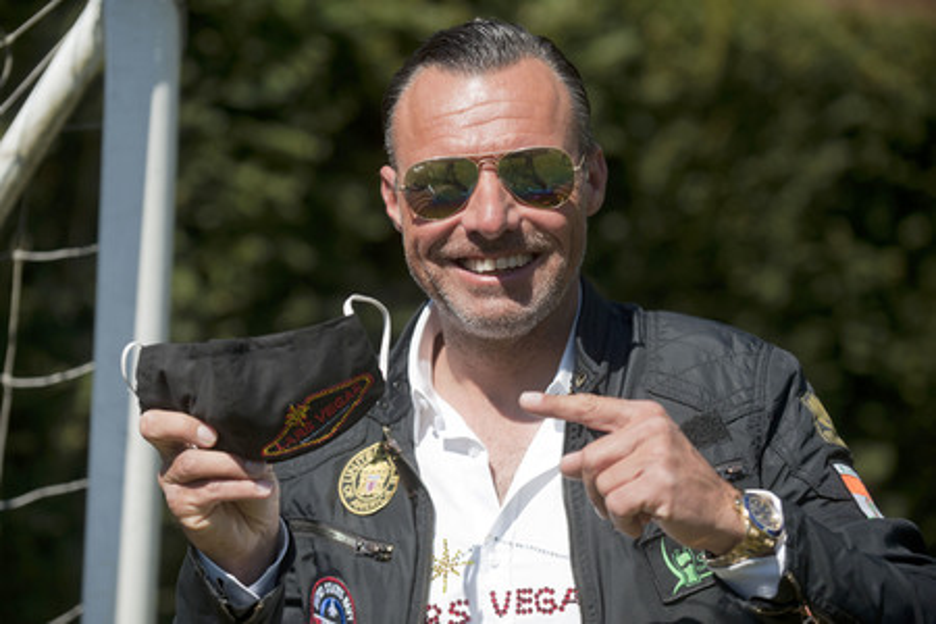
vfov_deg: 11.8
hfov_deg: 17.6
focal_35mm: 116
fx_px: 3016
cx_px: 468
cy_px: 312
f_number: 4
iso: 200
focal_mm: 116
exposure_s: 1/1600
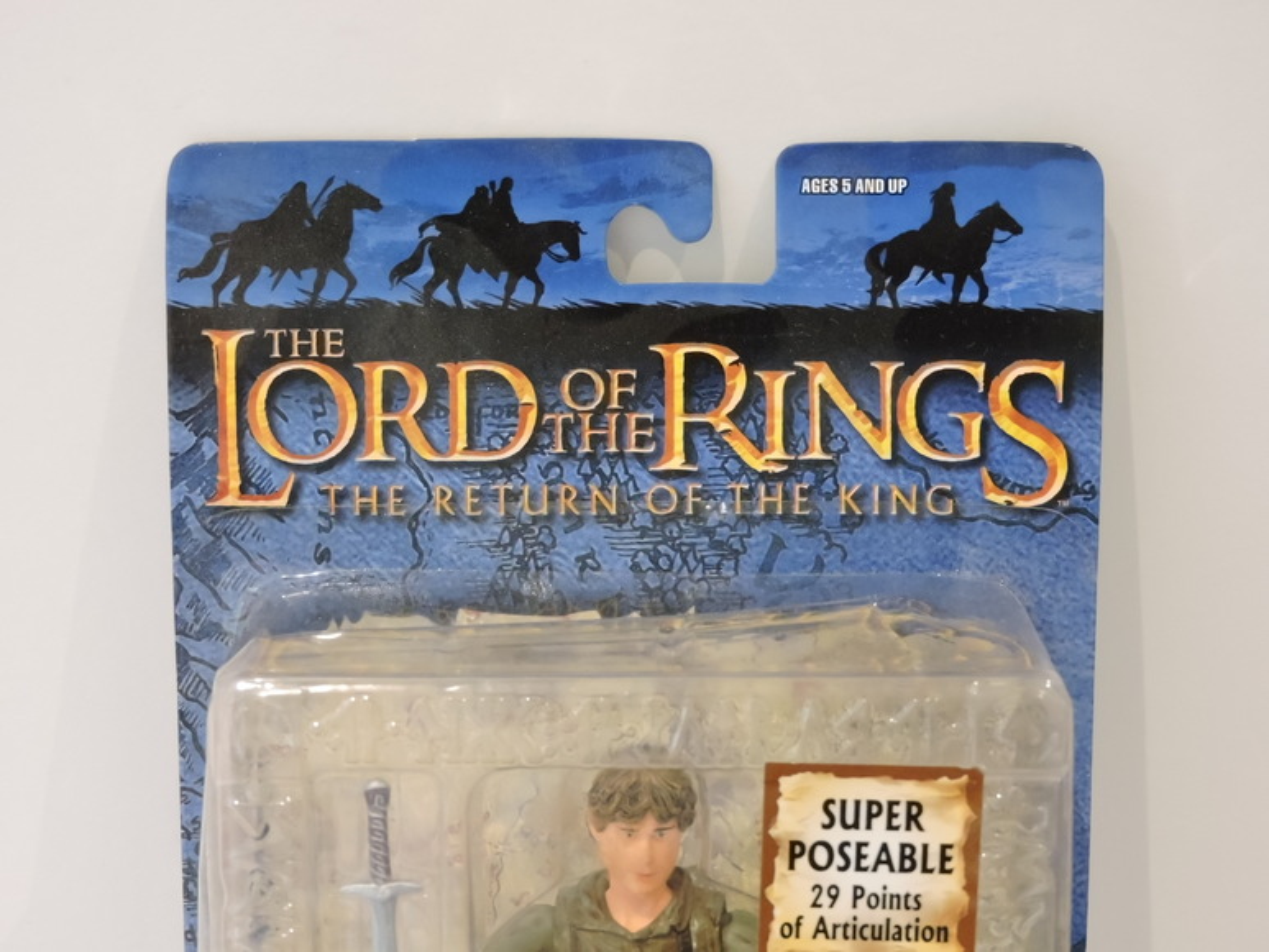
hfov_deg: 24.4
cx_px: 634
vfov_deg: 18.4
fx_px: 2933
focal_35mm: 80
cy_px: 476
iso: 800
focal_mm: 14.3
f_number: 4.5
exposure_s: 1/30
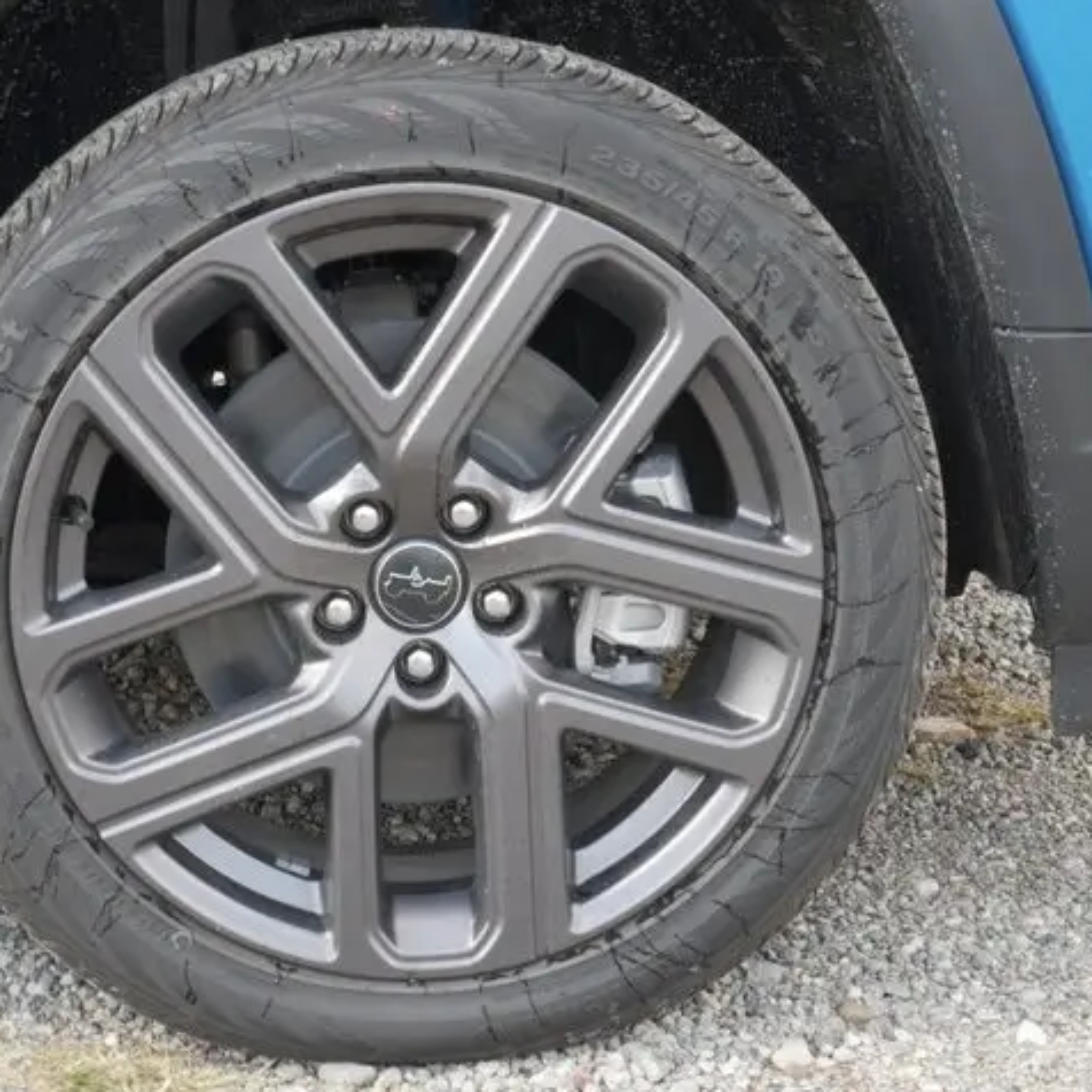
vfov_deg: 25.0
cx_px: 418
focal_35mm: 69
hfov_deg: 24.9
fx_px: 2463
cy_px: 547
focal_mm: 29
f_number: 22
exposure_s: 1/15
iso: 500
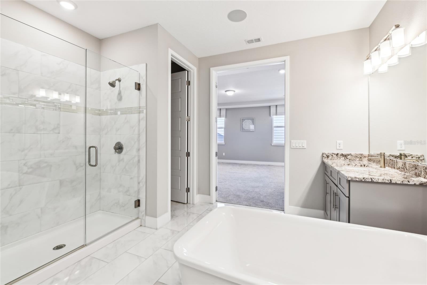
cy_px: 142
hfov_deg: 96.7
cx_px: 214
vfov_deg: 73.7
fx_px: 190
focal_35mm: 16
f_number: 8
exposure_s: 1/15
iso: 400
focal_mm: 16
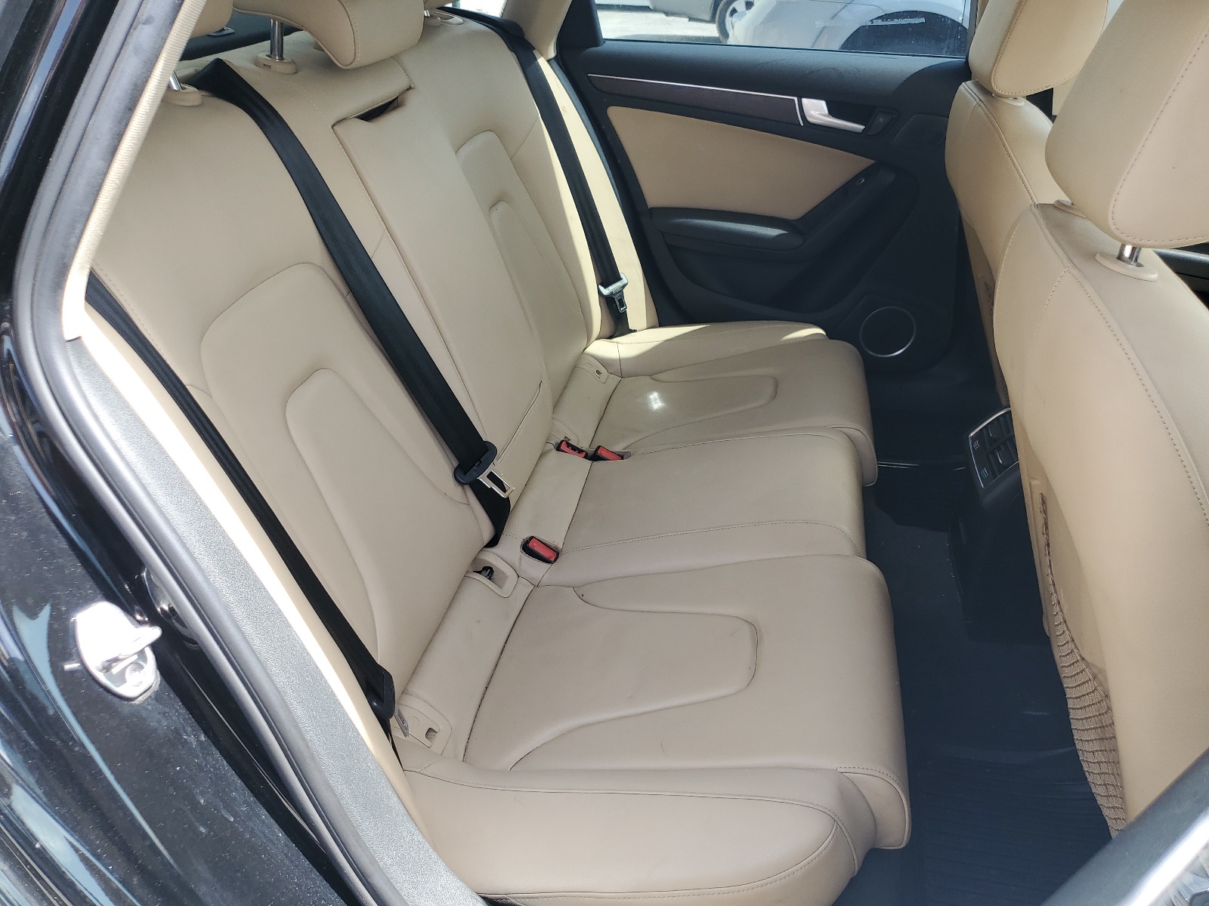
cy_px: 453
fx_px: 908
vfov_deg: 53.1
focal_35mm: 26
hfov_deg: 67.3
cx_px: 604
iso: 50
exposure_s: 1/278
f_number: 1.5
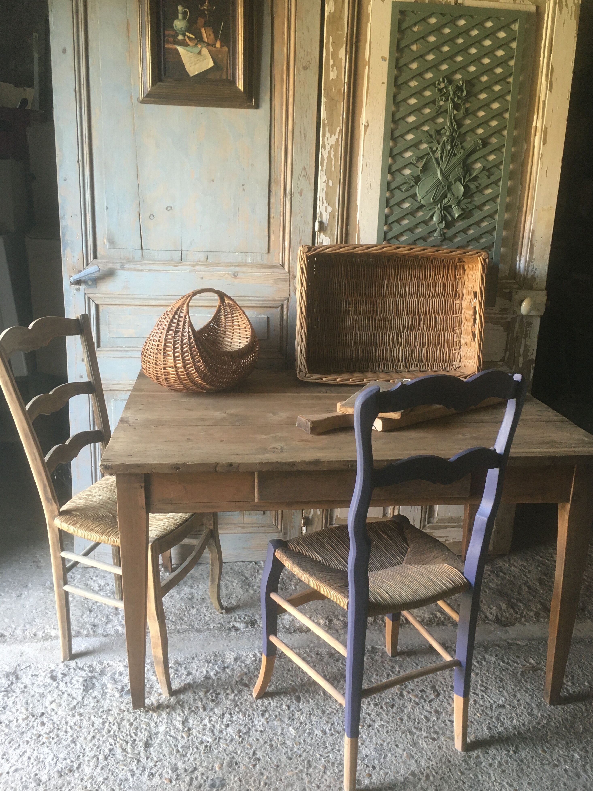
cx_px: 300
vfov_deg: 60.0
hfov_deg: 46.8
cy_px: 391
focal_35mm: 30
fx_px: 685
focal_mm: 4.15
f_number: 2.2
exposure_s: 1/33
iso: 125
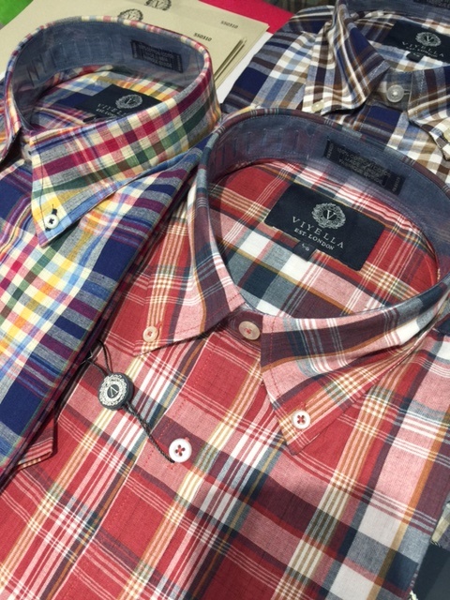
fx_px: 503
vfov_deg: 61.7
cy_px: 300
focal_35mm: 29
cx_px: 225
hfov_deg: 48.2
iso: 32
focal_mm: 4.15
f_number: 2.2
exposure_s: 1/30
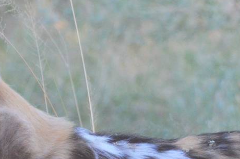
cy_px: 197
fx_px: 9370
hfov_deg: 1.5
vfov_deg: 1.0
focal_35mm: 1408
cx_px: 94
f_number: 6.3
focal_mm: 270
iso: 2500
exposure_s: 1/640
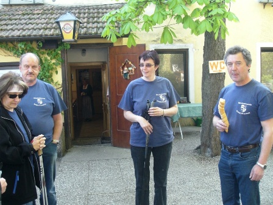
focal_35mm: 38
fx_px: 300
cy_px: 102
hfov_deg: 49.0
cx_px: 136
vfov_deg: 37.7
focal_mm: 6.3
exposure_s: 1/60
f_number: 3.1
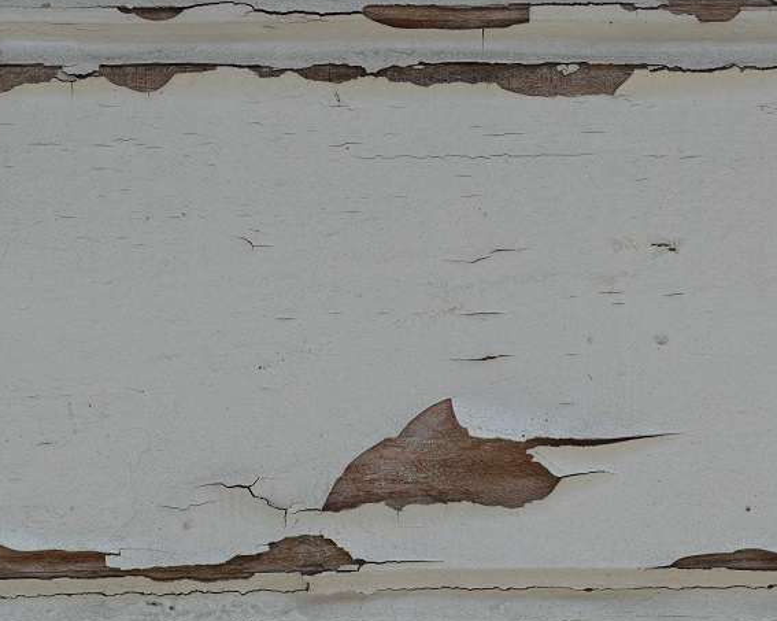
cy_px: 407
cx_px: 449
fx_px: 3425
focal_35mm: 149
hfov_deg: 12.9
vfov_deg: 10.3
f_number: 5
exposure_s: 1/400
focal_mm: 50
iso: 100
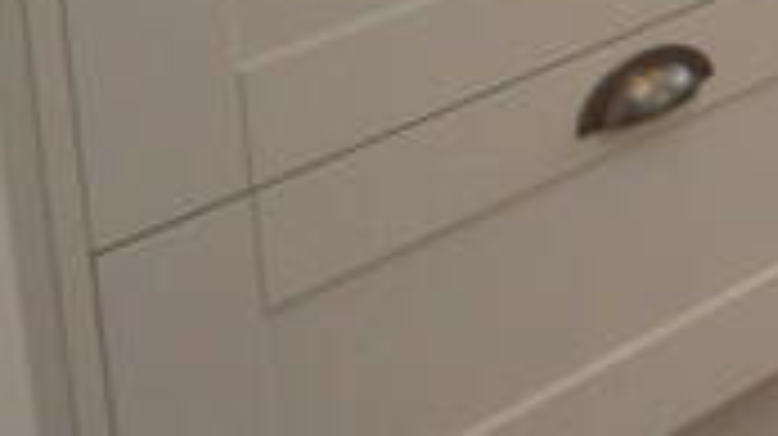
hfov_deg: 12.7
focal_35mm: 93
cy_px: -910
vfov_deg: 9.7
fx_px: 1917
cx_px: 2154
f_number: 5.6
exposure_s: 1/125
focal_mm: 10
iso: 280
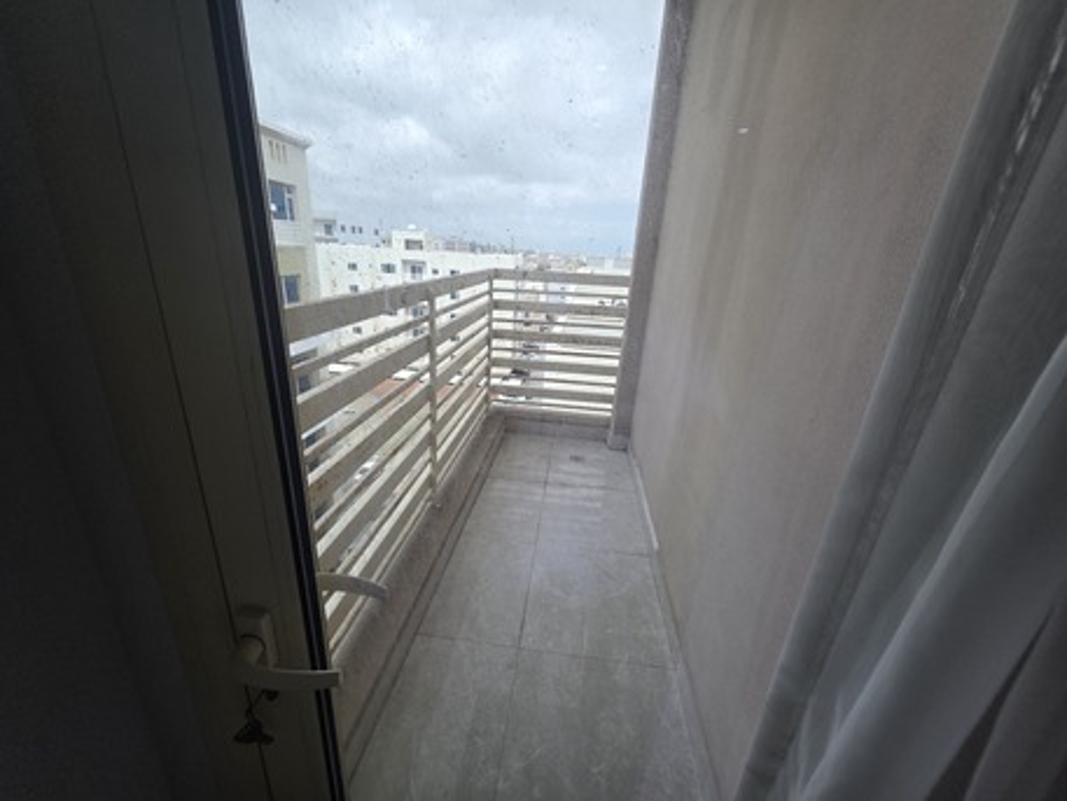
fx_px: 401
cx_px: 534
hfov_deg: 106.2
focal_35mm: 13
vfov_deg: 89.9
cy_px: 400
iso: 40
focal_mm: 2.2
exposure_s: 1/419
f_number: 1.9
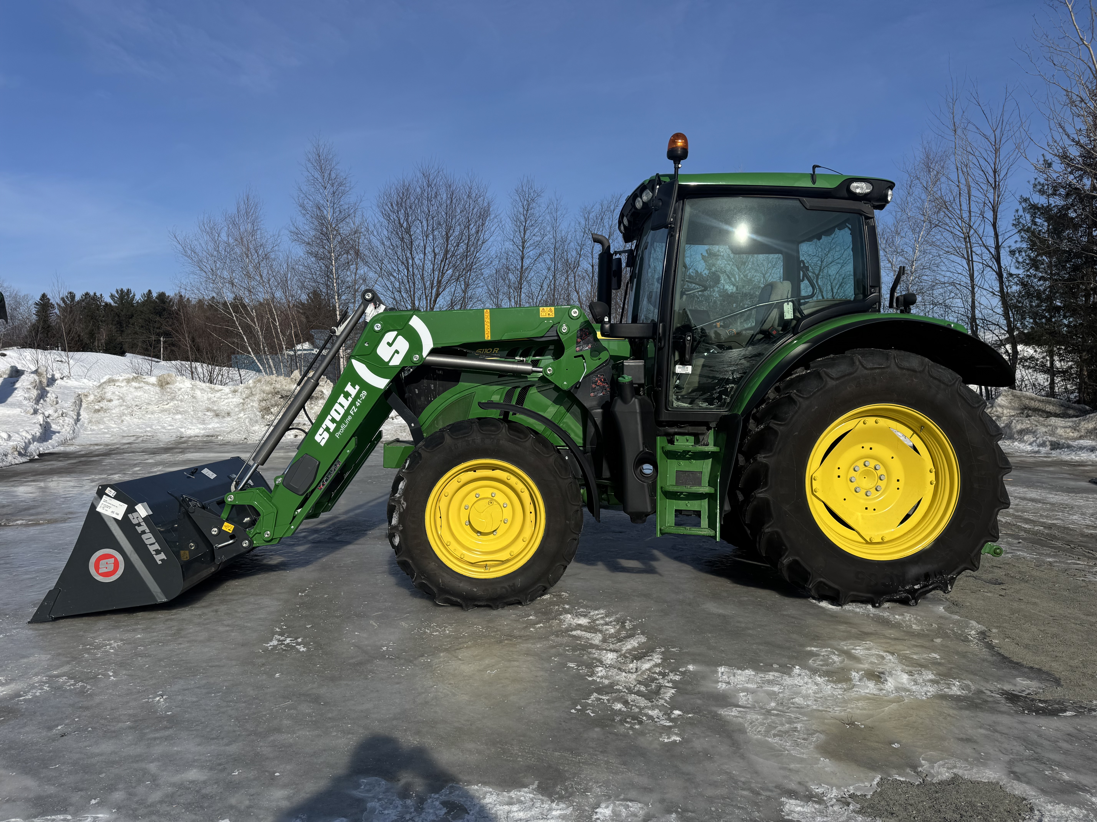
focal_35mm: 24
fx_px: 761
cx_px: 548
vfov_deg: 56.8
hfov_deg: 71.6
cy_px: 411
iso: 80
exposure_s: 1/7937
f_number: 1.78
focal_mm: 6.76
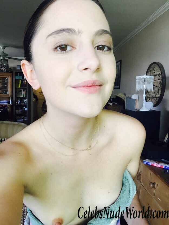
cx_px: 84
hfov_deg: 45.5
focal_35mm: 31
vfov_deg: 58.3
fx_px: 202
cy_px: 112
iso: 40
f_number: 2.2
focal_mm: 2.65
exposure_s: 1/40
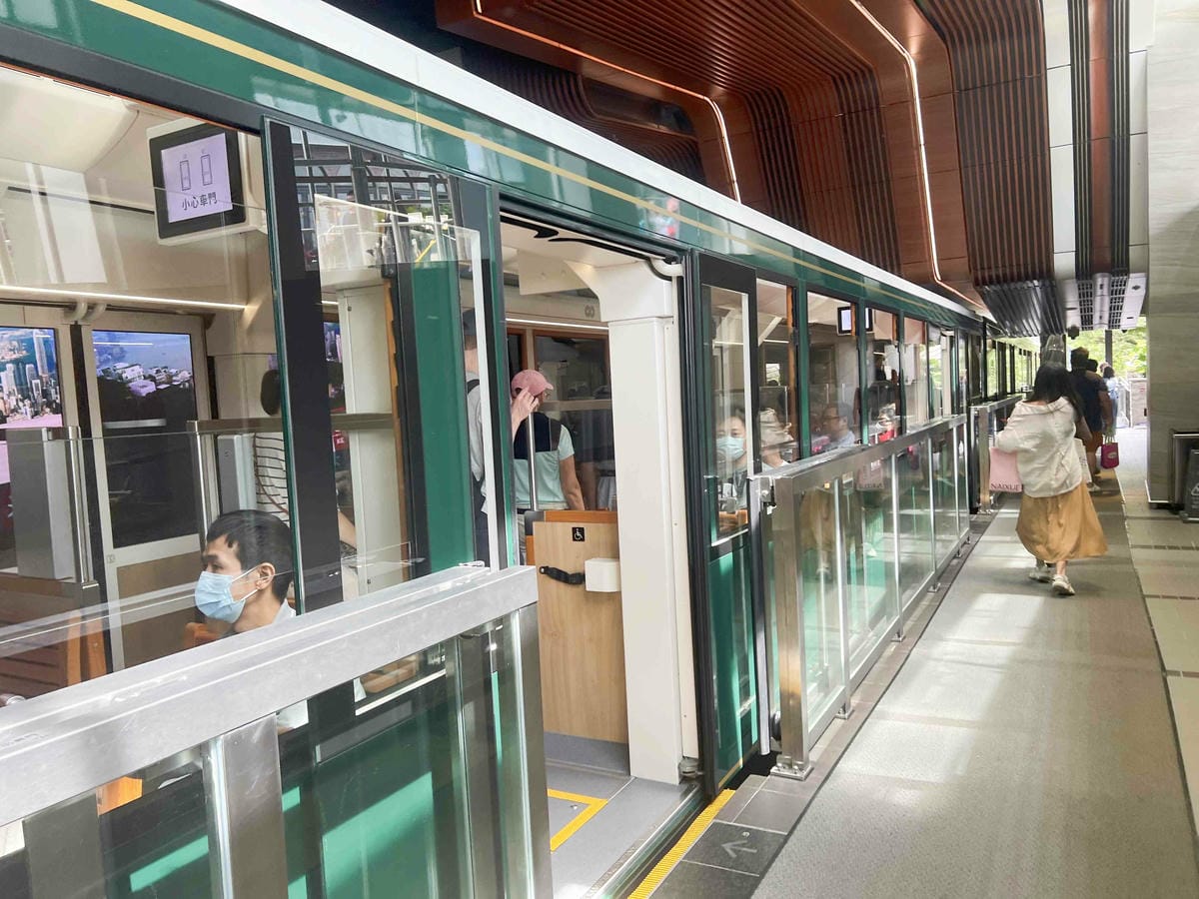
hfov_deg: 67.3
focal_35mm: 26
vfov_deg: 53.1
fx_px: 901
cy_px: 450
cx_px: 600
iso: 50
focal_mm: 5.7
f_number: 1.5
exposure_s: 1/121
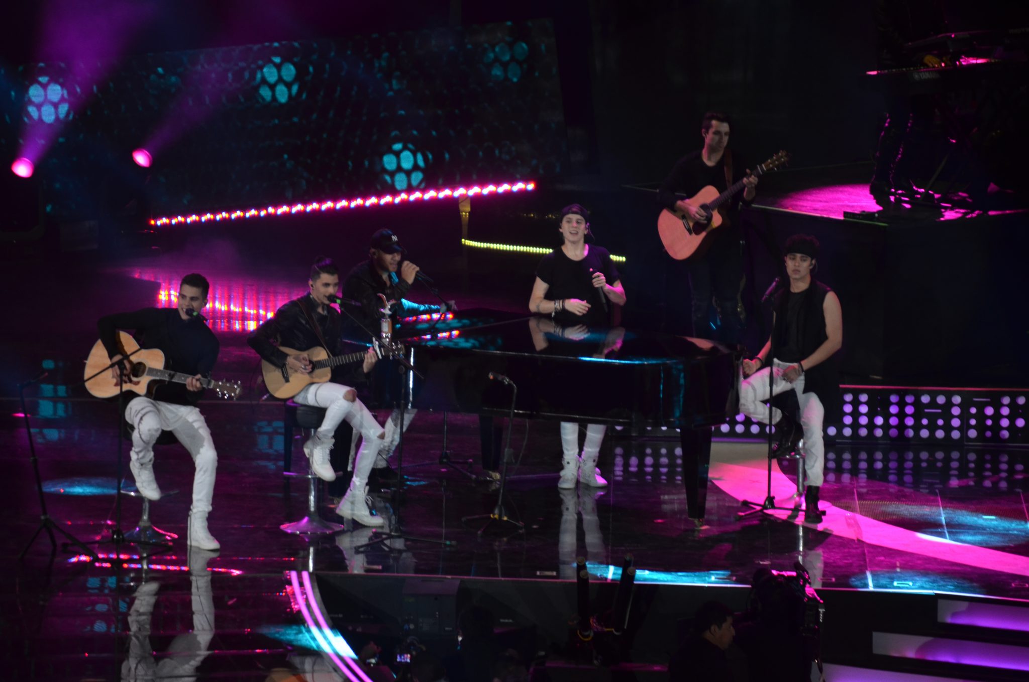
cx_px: 514
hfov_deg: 6.9
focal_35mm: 300
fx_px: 8556
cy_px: 341
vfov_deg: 4.6
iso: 800
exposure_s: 1/125
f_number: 5.6
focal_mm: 200
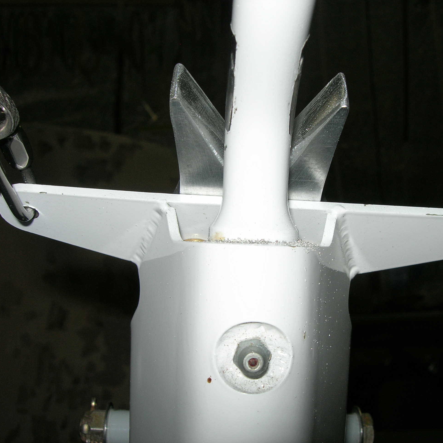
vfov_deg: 37.6
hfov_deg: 37.4
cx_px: 269
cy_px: 221
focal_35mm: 45
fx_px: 652
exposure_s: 1/60.1
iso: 64
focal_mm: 7.8
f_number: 4.8
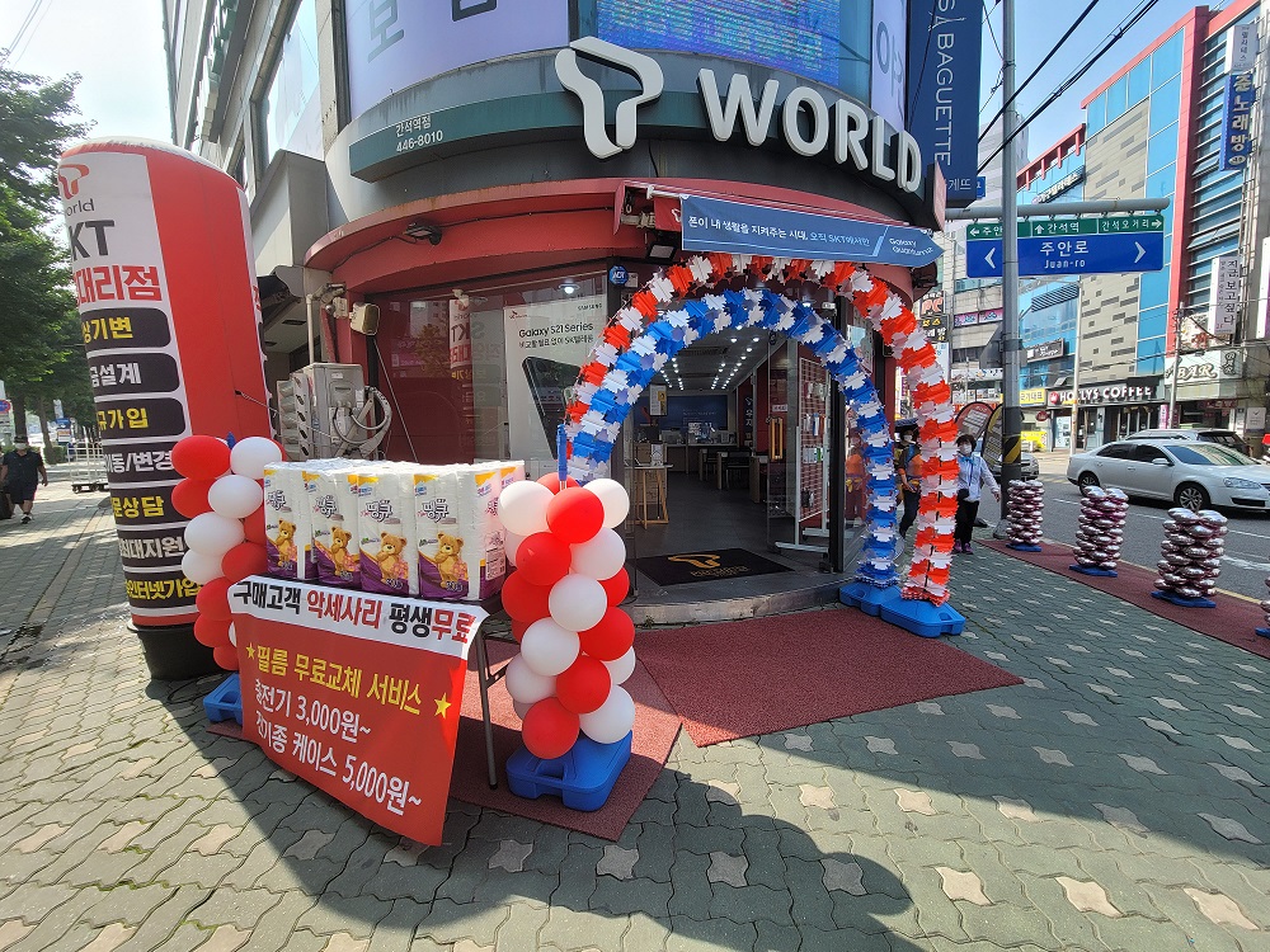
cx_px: 635
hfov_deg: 106.2
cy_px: 476
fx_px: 477
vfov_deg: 89.9
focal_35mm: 13
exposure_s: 1/744
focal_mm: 2.2
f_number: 2.2
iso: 64
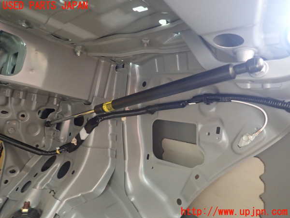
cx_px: 145
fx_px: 209
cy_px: 109
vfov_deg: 54.9
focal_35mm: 25
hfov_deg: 69.4
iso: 500
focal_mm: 4.5
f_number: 2
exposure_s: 1/30
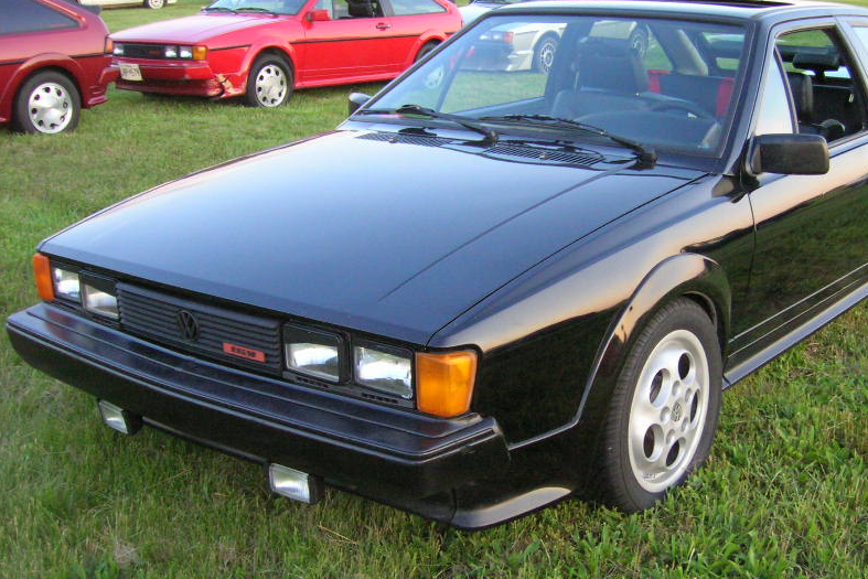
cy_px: 314
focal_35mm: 46
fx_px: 1109
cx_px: 527
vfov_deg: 29.2
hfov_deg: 42.5
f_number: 2.9
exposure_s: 1/125
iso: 200
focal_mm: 5.7
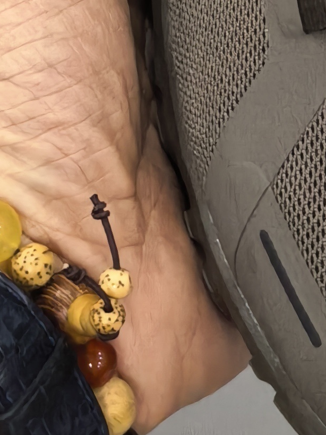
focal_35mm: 240
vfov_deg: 8.0
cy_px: -323
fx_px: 3014
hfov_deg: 6.1
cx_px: 432
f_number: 2
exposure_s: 1/167
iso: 1250
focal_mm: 5.75
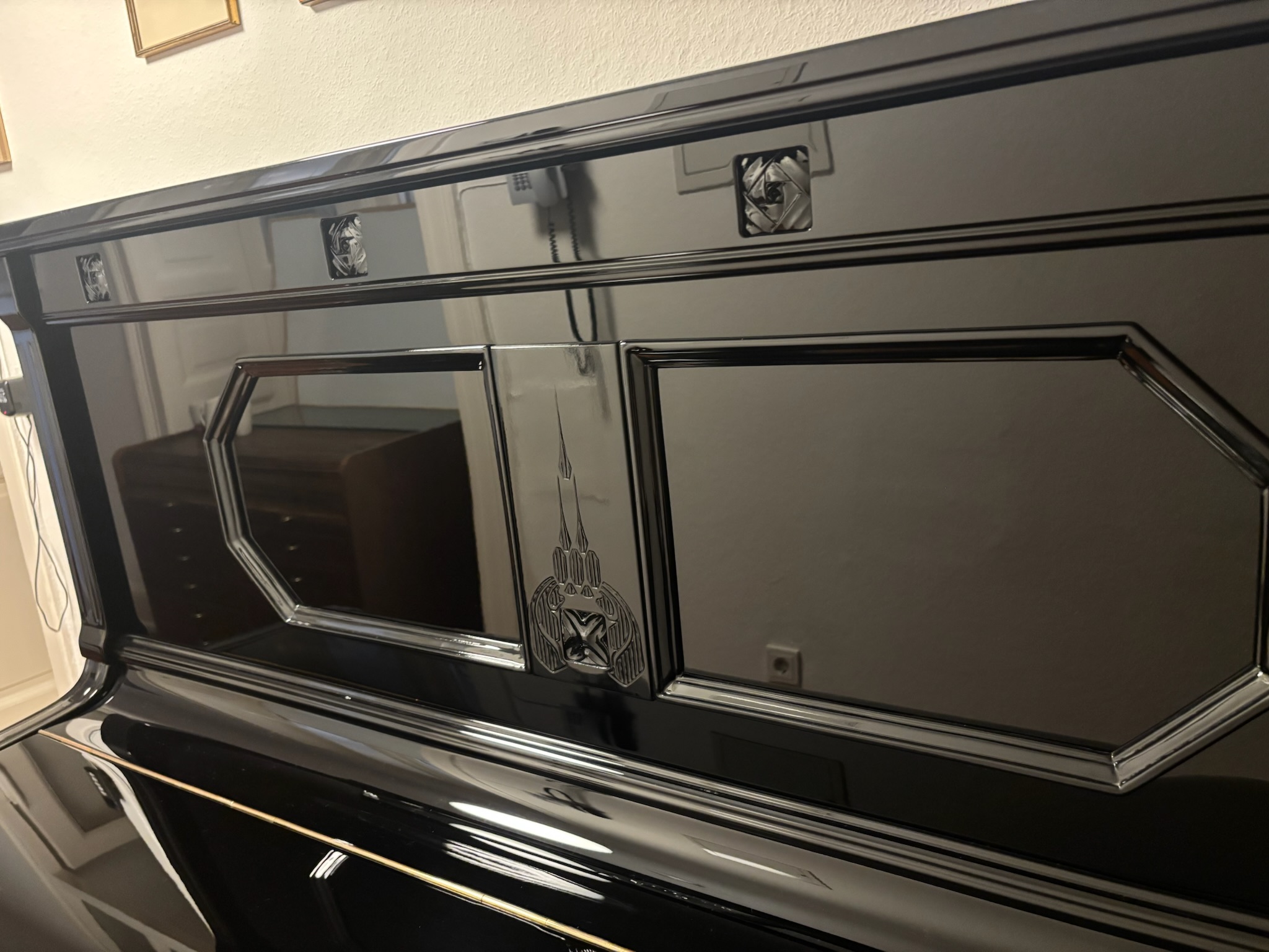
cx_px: 634
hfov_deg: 67.3
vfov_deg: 53.1
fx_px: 953
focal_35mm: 26
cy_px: 476
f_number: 1.6
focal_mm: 5.96
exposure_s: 1/25
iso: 640
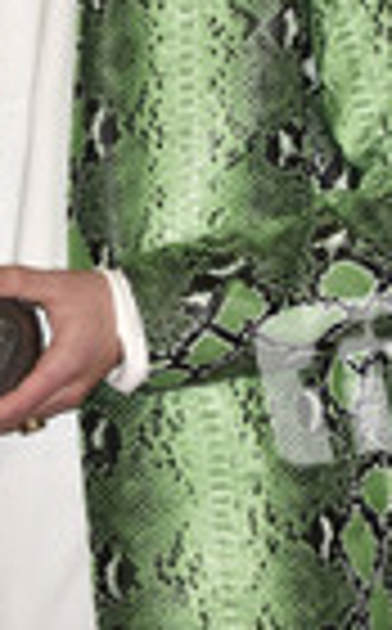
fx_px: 6763
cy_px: 135
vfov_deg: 5.3
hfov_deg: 3.3
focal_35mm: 394
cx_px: 77
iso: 1600
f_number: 6.3
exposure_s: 1/250
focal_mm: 135
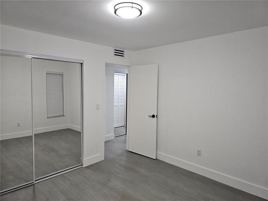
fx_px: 178
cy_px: 100
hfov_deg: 73.9
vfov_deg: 58.9
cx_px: 134
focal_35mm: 23
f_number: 1.7
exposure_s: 1/120
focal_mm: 6.3
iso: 320
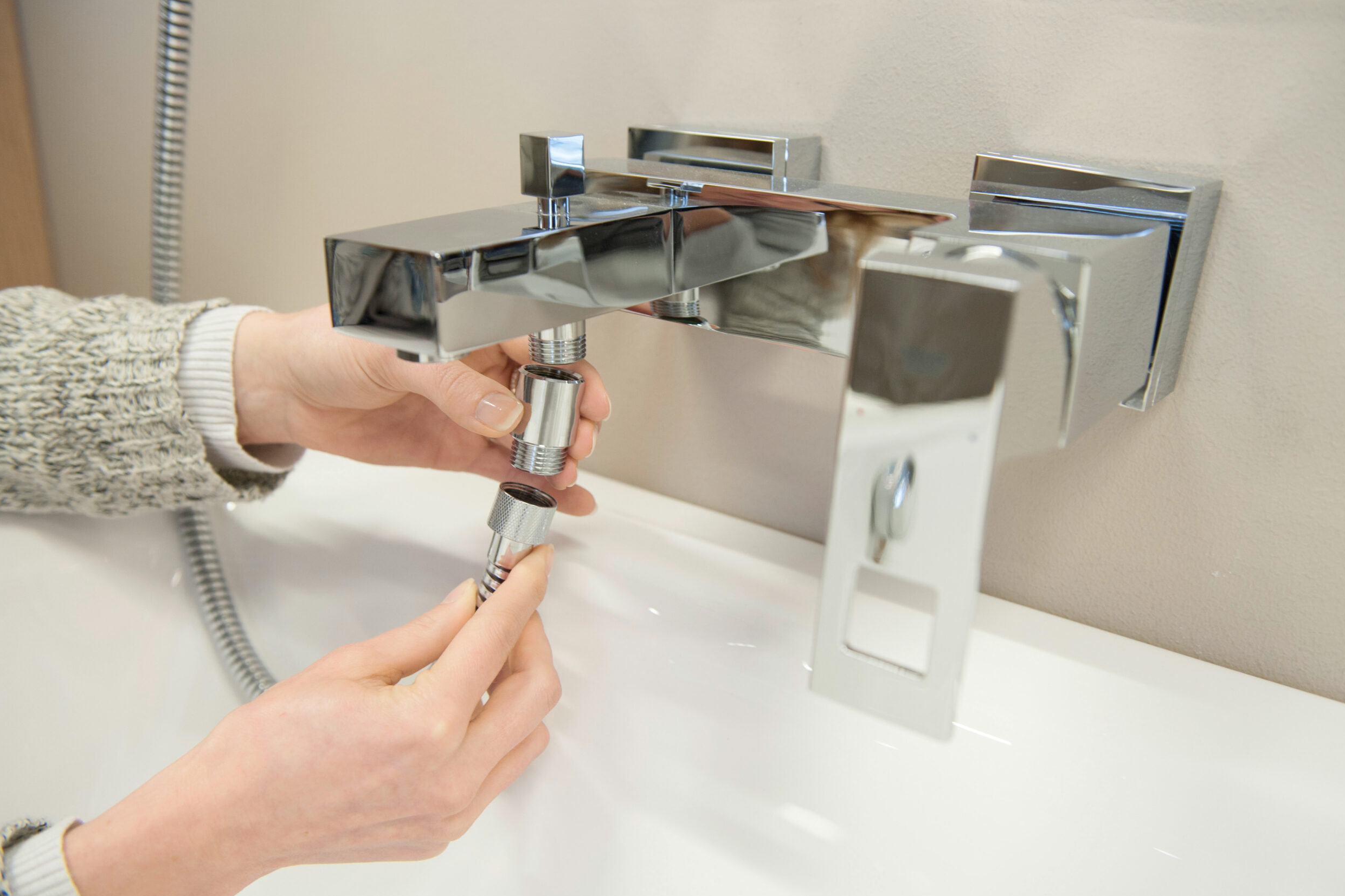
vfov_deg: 40.0
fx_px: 1233
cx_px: 692
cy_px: 450
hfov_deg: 57.2
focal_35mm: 33
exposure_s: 1/60
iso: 800
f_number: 4
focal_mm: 32
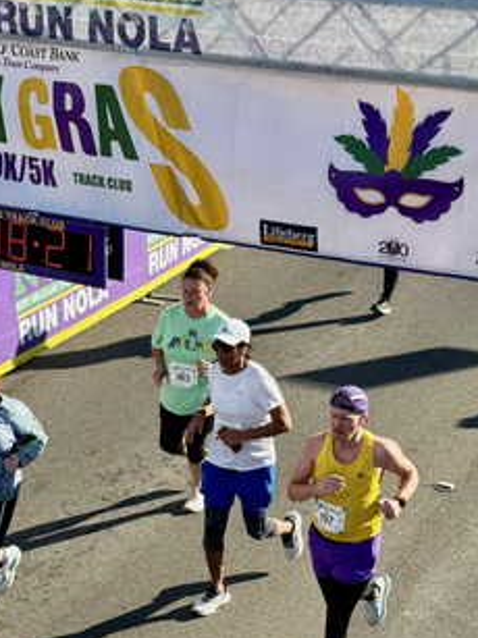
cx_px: 181
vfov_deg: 22.6
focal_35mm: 86
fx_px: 1584
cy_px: 474
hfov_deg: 17.1
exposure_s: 1/3096
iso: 64
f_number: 1.78
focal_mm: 6.76
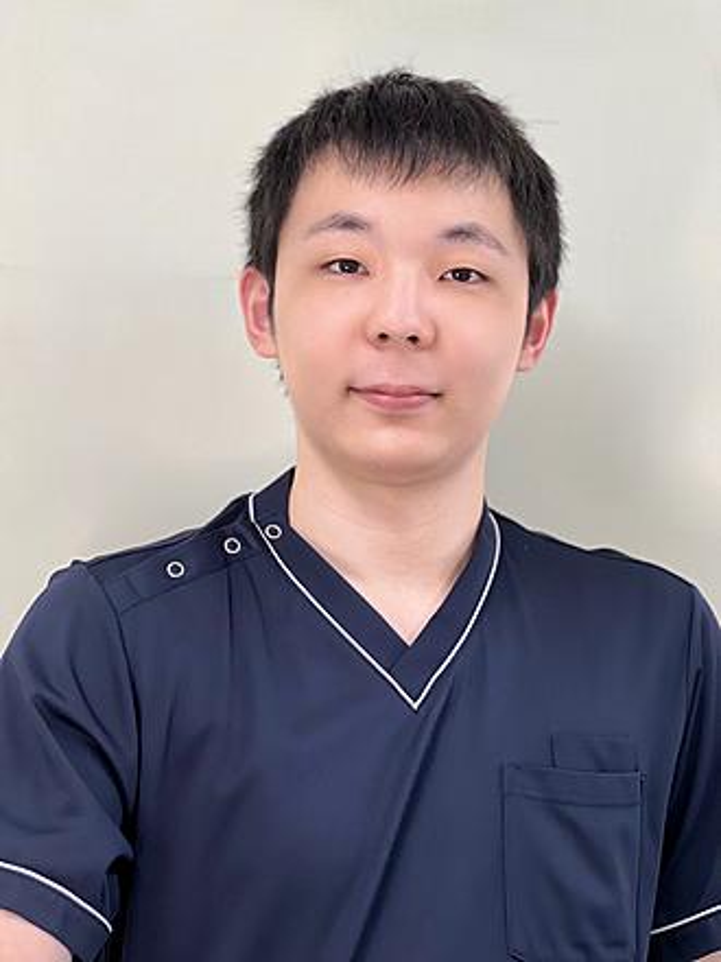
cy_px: 481
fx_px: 2138
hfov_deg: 19.1
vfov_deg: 25.3
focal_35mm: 77
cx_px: 360
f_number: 2.8
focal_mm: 9
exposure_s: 1/114
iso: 250
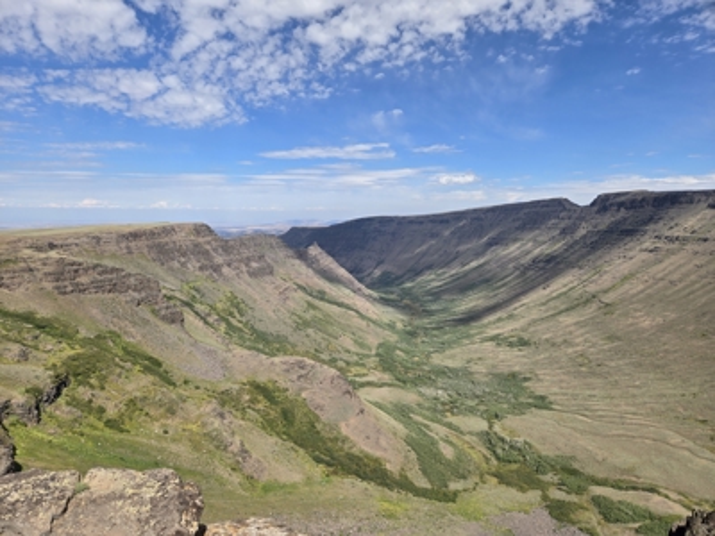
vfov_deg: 58.9
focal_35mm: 23
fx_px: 475
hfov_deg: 73.9
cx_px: 358
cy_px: 268
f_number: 1.8
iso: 25
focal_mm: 5.4
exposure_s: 1/2579
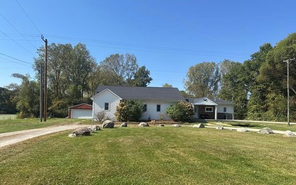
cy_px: 110
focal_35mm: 26
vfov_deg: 47.4
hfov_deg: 70.4
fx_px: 210
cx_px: 148
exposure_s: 1/3802
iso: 80
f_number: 1.78
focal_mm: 6.76
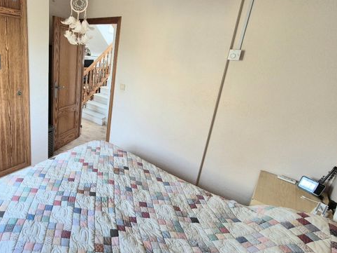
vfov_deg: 68.4
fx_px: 185
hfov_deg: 80.7
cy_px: 112
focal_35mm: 19
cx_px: 102
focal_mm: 2.2
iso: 250
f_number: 2.2
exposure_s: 1/100
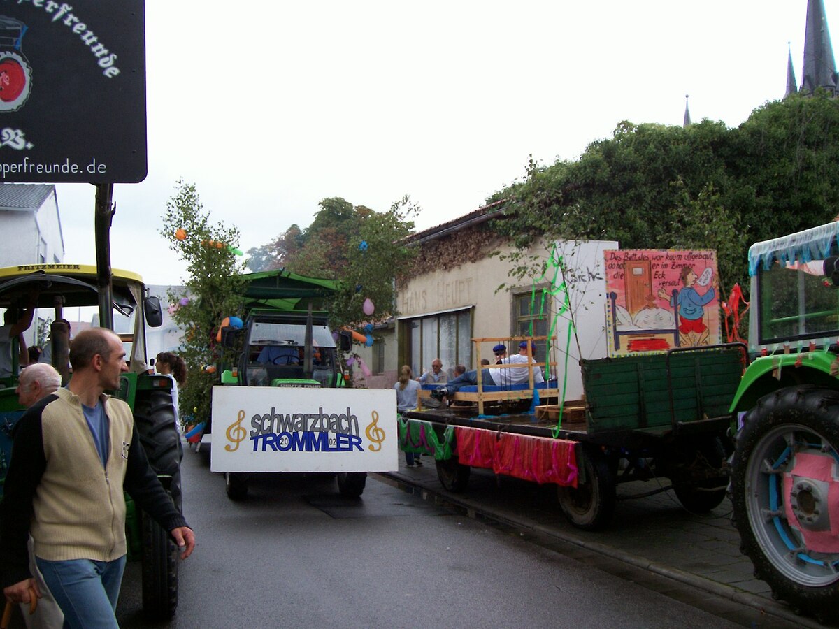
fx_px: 824
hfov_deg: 54.0
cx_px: 420
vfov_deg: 41.8
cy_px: 314
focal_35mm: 34
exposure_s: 1/420
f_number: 2.7
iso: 80
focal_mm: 5.6
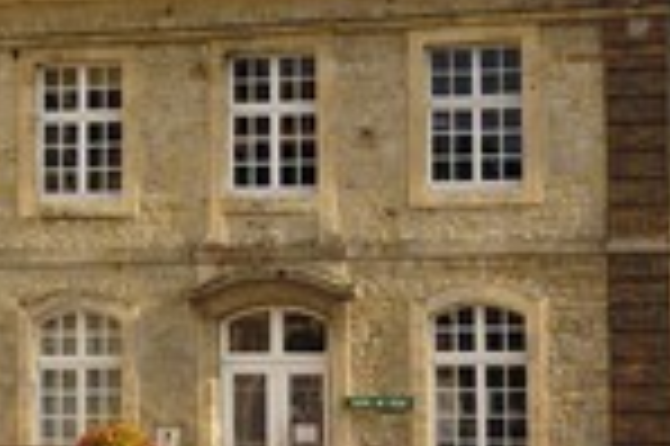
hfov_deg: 11.9
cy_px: 45
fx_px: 3142
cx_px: -142
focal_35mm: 169
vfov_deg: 8.1
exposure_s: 1/160
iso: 100
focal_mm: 40
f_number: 11
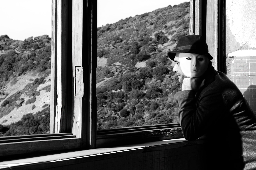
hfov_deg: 20.6
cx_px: 128
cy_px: 85
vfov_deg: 13.8
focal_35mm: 99
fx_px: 704
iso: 100
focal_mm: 66
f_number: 9
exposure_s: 1/100
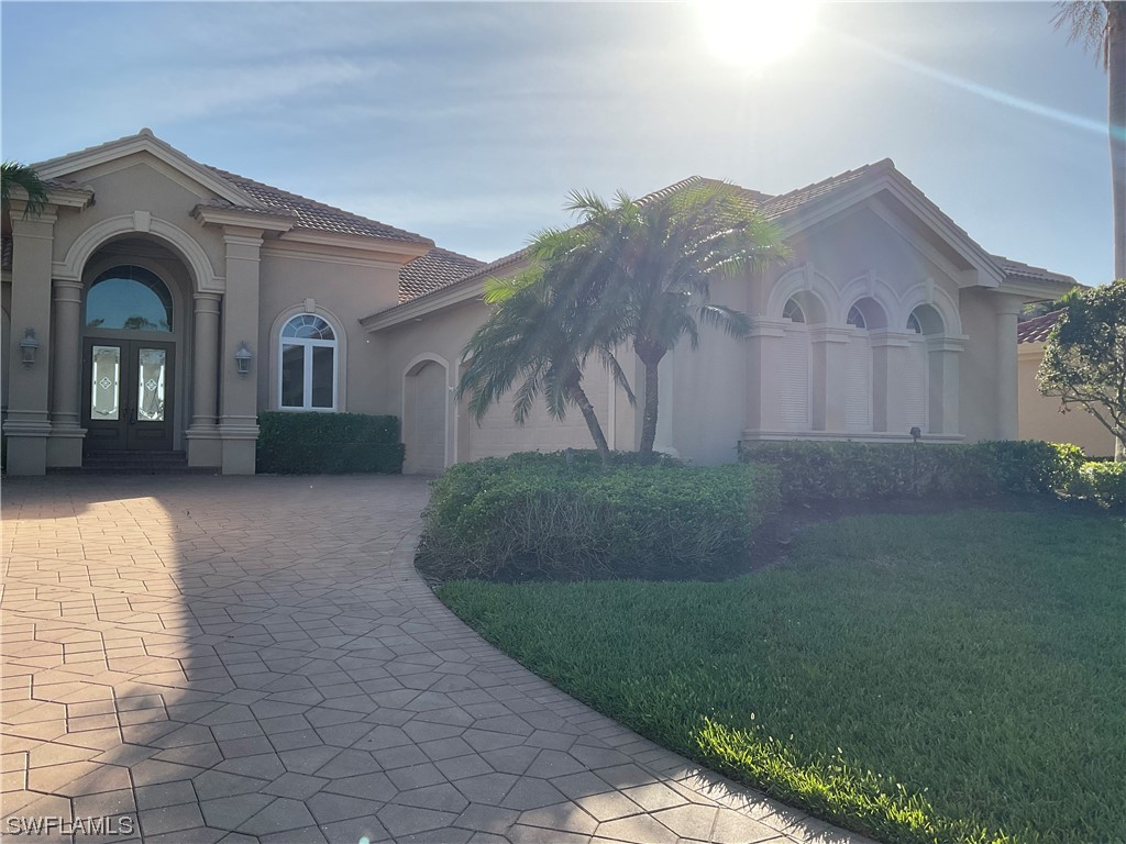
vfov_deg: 48.2
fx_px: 943
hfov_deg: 61.7
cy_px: 422
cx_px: 563
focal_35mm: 29
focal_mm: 3
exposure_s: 1/2427
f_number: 1.8
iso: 20
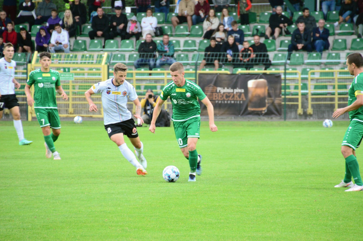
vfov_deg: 3.4
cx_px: 182
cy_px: 120
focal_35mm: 405
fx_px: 4080
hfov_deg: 5.1
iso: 900
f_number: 6.3
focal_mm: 270
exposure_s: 1/160
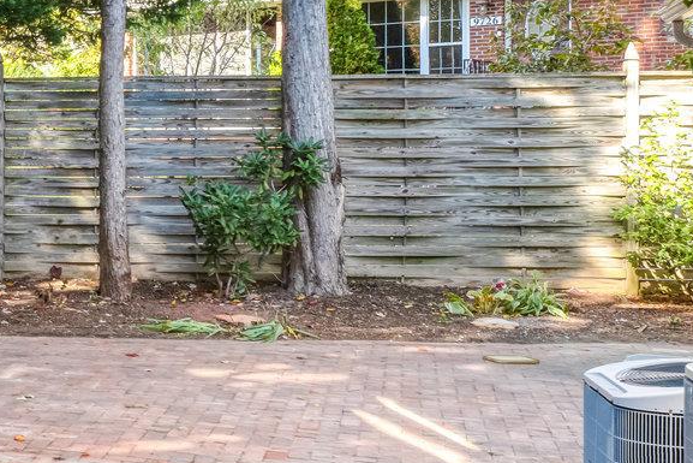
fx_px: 1367
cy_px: 122
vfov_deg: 19.1
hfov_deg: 23.0
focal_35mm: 71
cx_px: -352
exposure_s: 1/125
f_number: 8
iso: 400
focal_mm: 20
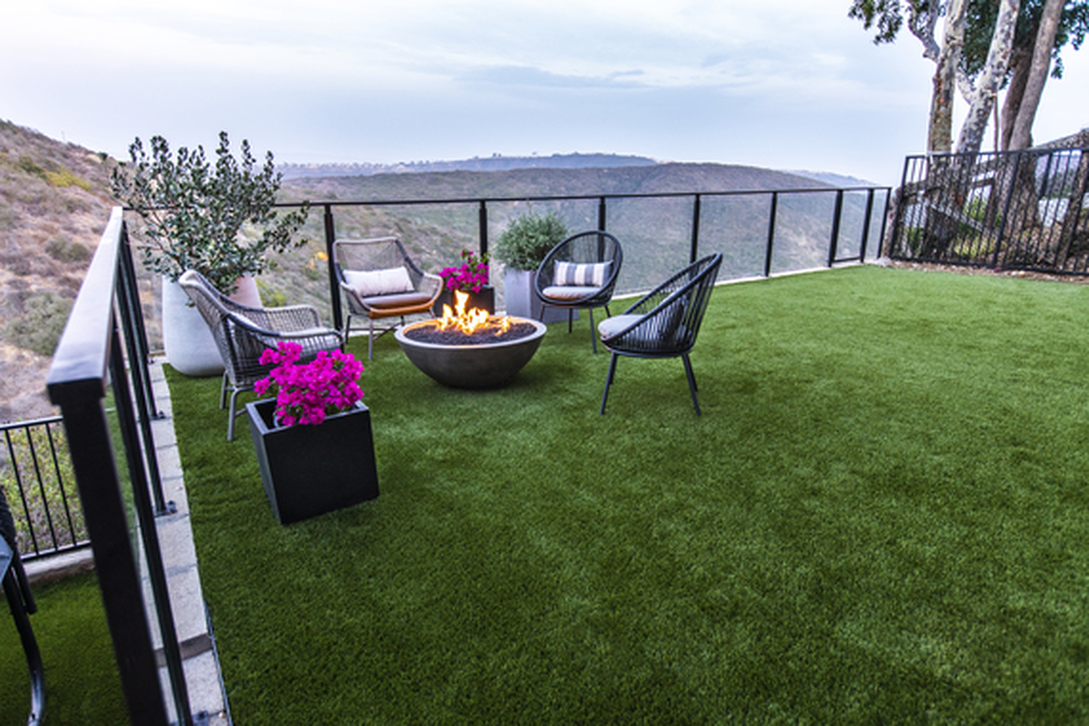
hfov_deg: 78.6
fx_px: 665
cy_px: 363
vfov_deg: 57.2
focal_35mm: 22
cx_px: 544
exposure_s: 1/80
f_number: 3.5
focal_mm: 22
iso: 1600
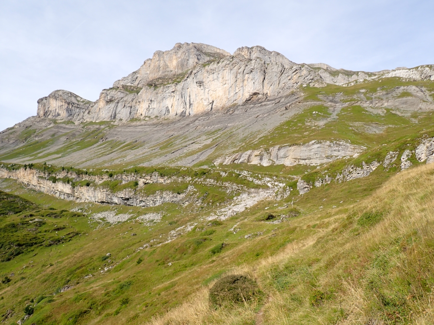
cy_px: 162
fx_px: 313
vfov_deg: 54.9
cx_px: 217
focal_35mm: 25
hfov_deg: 69.4
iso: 100
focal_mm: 4.5
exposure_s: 1/800
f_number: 2.8
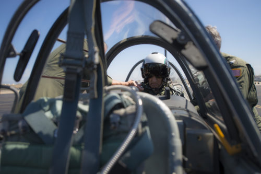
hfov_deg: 73.8
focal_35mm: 24
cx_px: 130
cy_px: 87
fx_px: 174
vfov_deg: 53.1
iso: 100
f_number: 2.8
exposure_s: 1/2000
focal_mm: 24
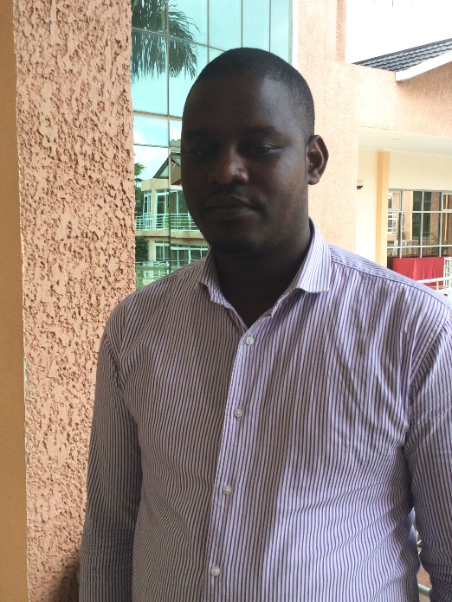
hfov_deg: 33.6
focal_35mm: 43
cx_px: 225
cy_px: 302
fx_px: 749
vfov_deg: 43.9
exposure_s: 1/120
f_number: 2.4
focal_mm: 3.3
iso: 50
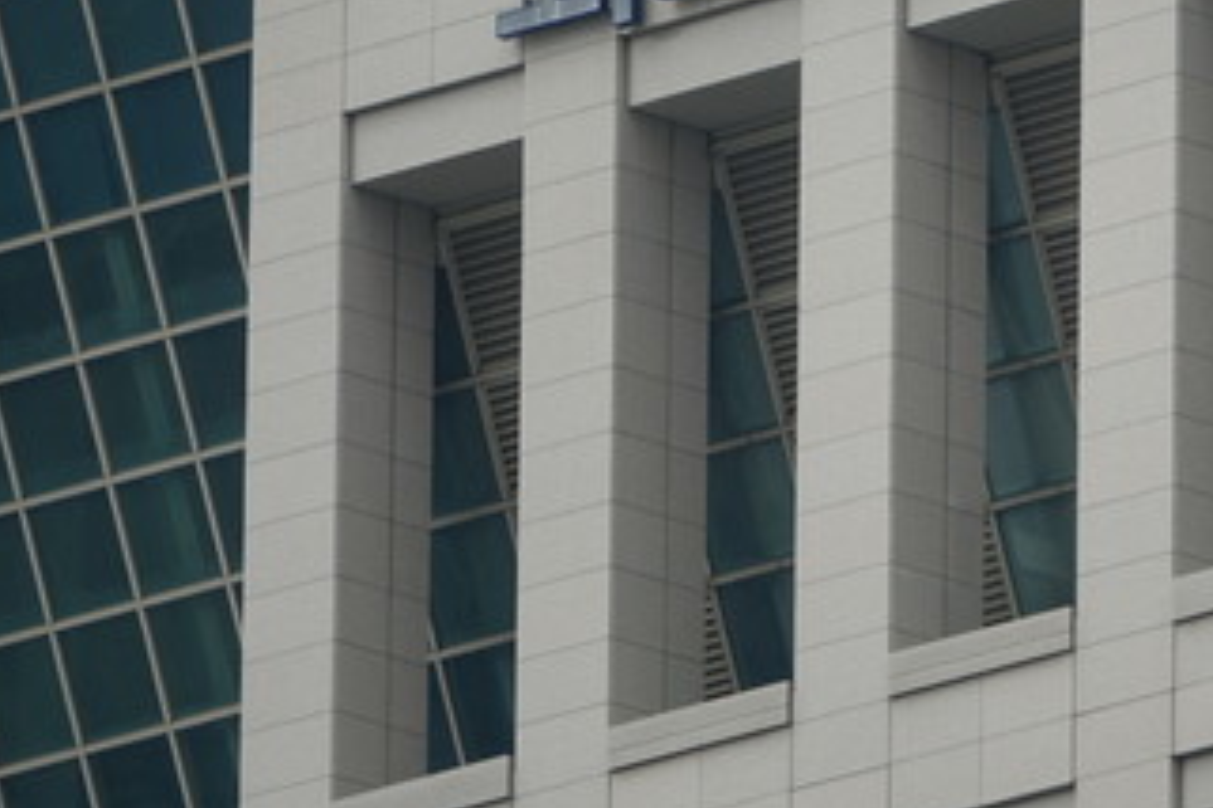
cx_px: 1054
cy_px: 310
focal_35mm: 1122
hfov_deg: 1.8
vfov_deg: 1.2
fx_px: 37802
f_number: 4
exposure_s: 1/320
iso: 100
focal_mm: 220
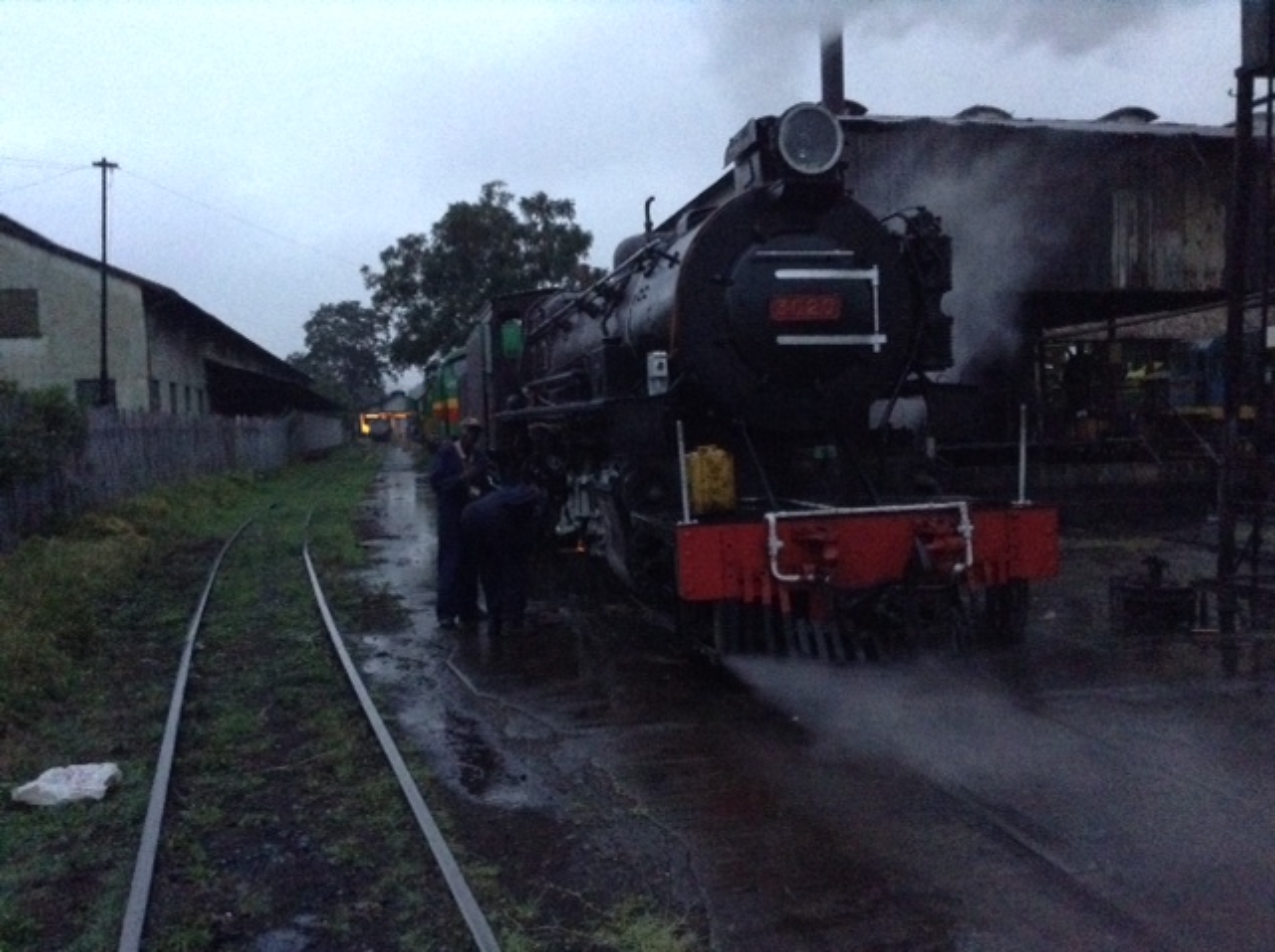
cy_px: 476
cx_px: 638
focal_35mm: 33
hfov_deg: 55.4
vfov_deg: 42.8
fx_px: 1214
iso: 640
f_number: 2.4
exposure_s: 1/15
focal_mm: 3.3
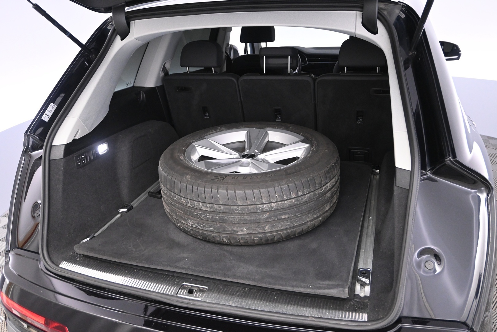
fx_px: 424
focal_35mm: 31
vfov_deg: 42.6
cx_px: 248
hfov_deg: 60.7
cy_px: 166
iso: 2500
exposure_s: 1/50
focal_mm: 20.5
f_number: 3.8
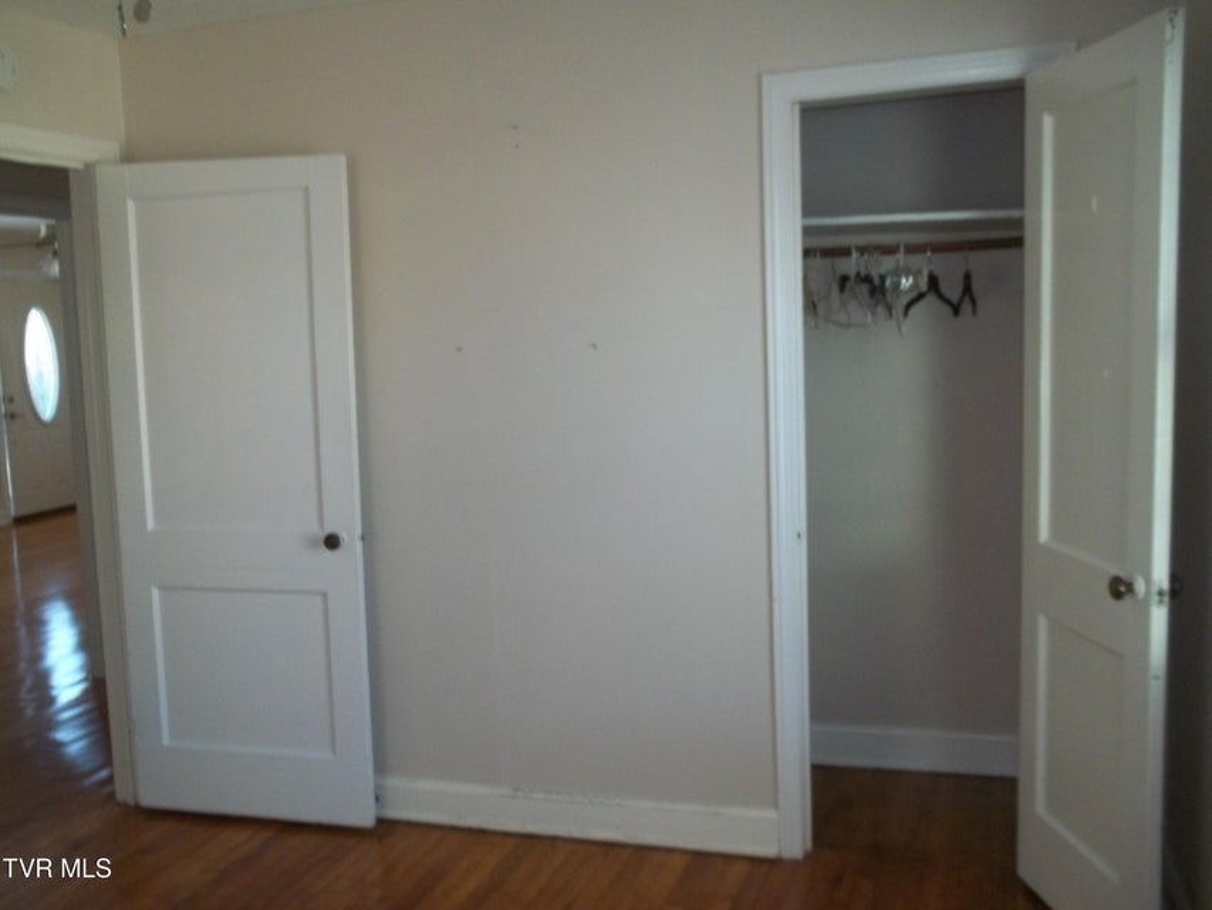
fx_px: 1156
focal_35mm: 33
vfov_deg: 43.0
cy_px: 455
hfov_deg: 55.3
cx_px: 606
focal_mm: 5.9
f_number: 3.3
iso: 160
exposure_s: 1/30
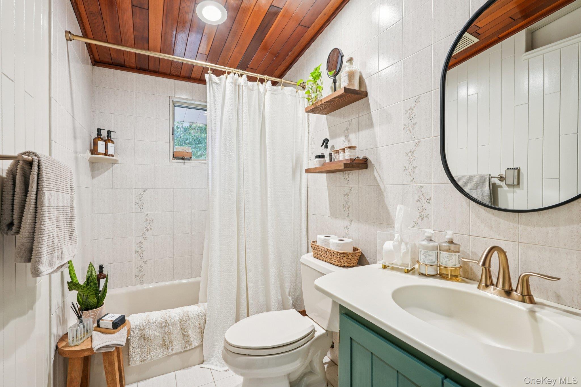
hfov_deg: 96.7
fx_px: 258
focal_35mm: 16
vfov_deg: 73.7
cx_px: 290
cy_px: 194
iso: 400
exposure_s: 1/10
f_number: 8
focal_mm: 16
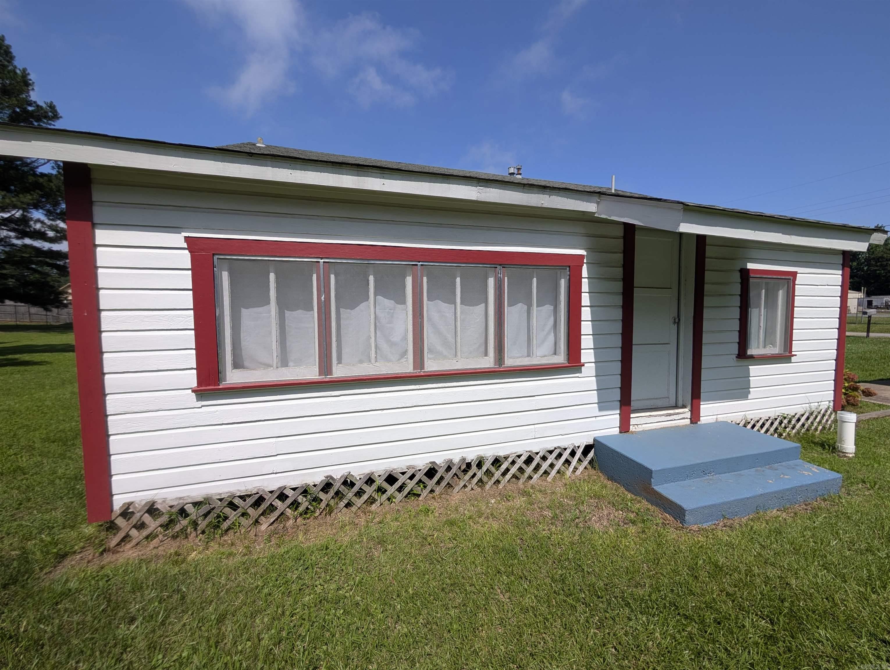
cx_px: 445
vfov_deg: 94.6
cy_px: 335
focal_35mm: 12
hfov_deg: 110.5
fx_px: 309
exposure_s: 1/3906
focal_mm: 2.02
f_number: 1.7
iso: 51
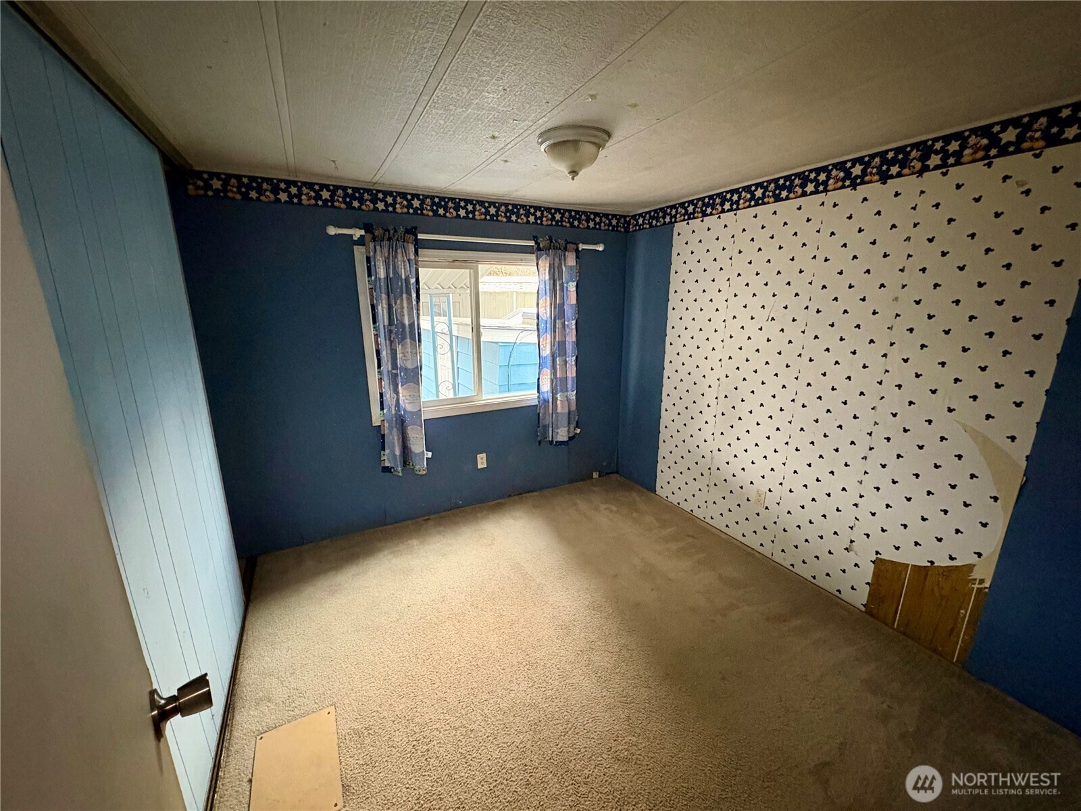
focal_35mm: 14
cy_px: 406
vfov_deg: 85.7
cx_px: 540
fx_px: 437
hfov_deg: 102.1
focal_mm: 2.22
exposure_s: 1/46
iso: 1000
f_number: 2.2
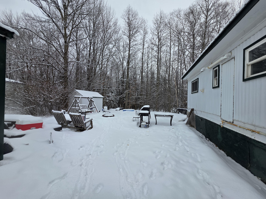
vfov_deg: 89.9
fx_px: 100
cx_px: 133
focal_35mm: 13
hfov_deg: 106.2
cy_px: 100
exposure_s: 1/1064
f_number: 1.9
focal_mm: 2.2
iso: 40
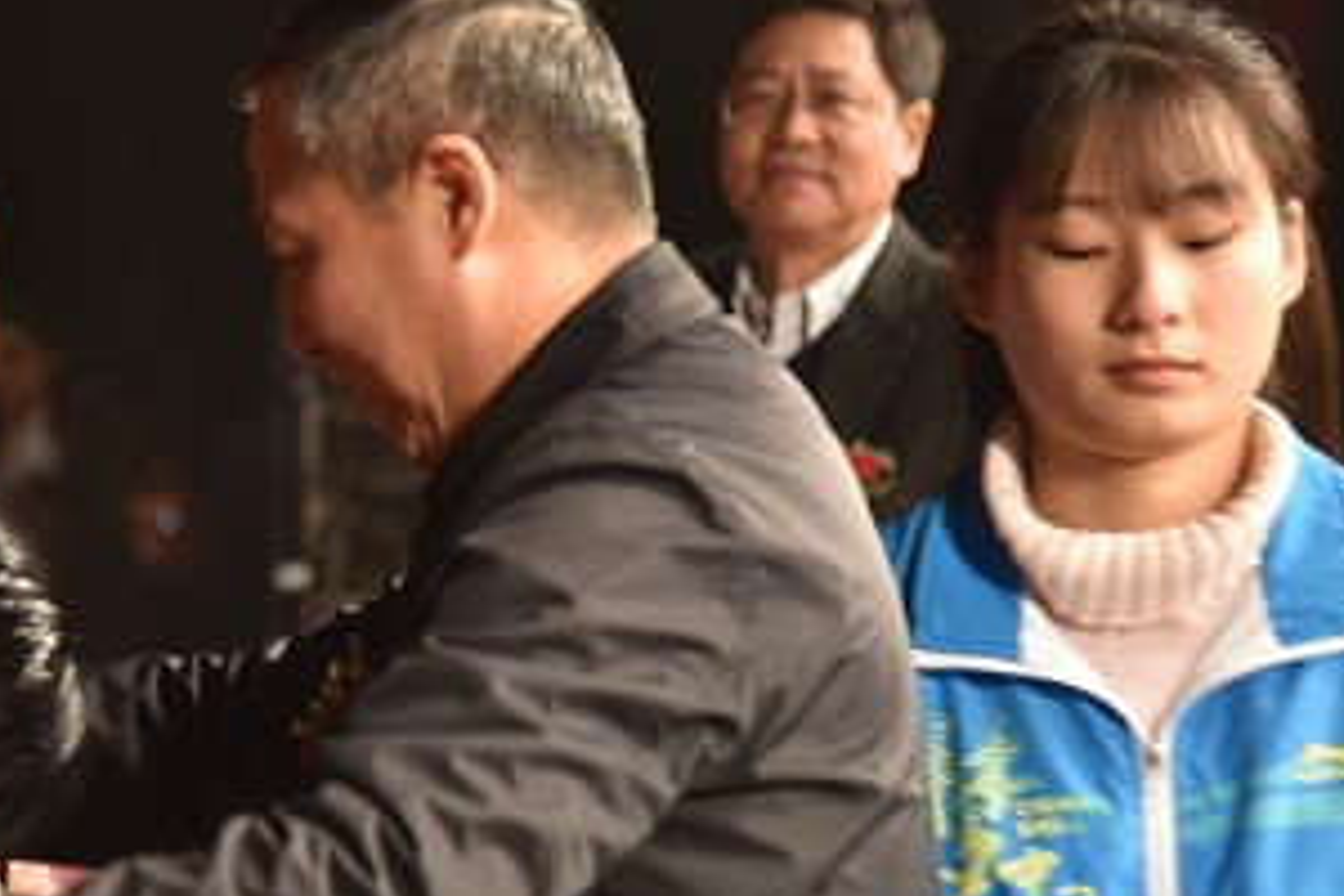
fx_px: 7317
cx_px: 67
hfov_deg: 10.4
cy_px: 634
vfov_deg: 7.0
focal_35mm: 196
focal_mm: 98
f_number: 4
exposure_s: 1/100
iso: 320
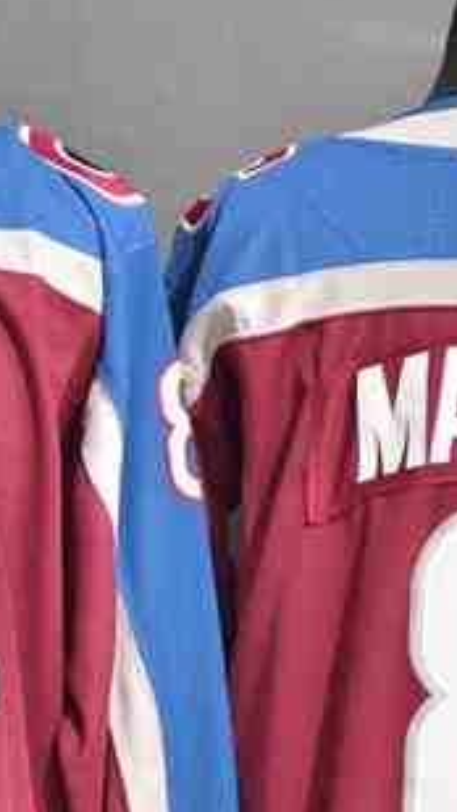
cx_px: 113
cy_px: 591
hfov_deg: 6.0
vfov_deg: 10.6
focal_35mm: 203
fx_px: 4370
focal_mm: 50
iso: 4000
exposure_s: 1/20
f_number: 4.8
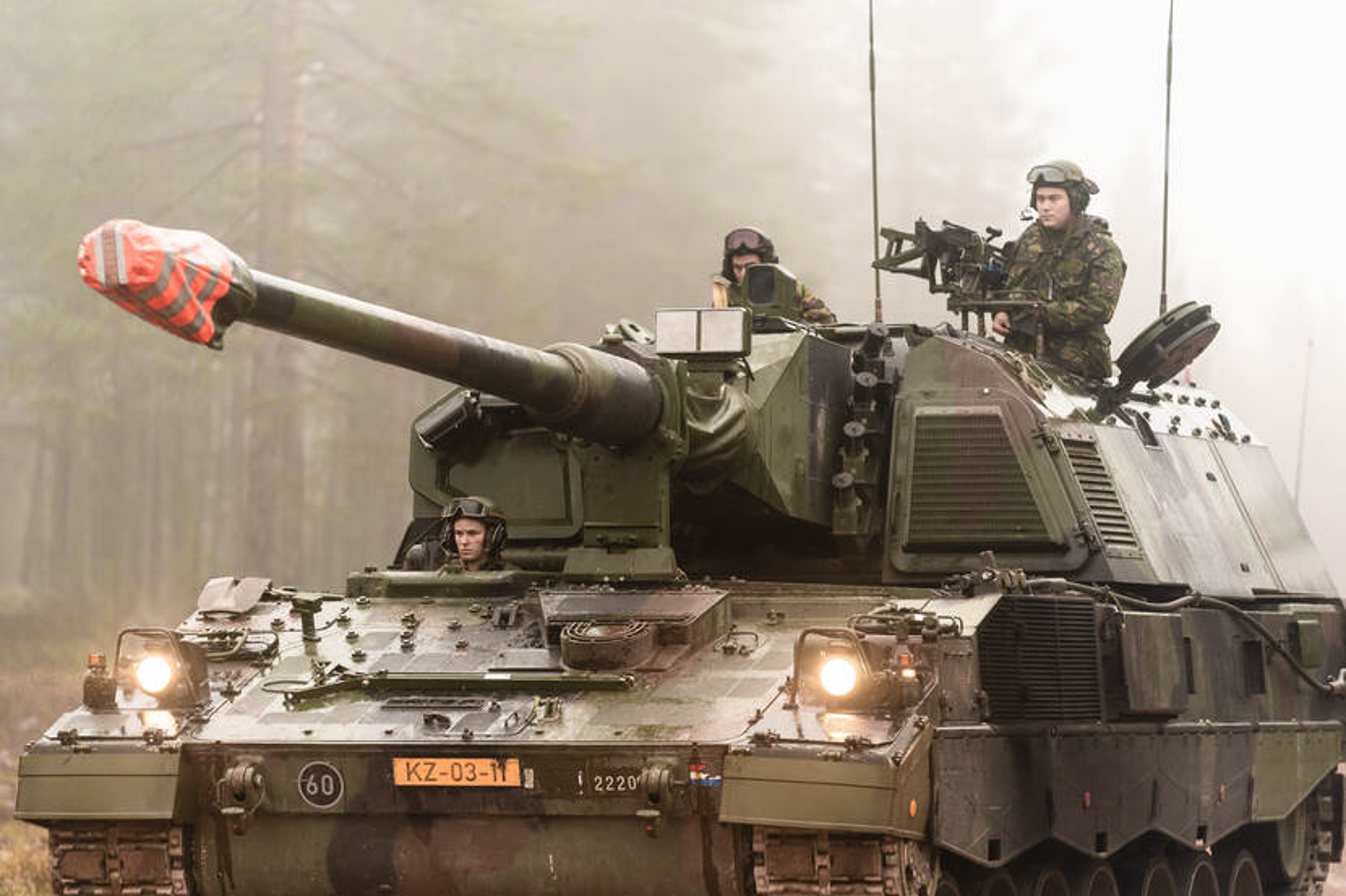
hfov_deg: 10.3
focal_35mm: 200
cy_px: 448
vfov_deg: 6.9
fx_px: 7476
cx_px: 673
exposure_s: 1/250
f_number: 2.8
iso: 800
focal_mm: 200
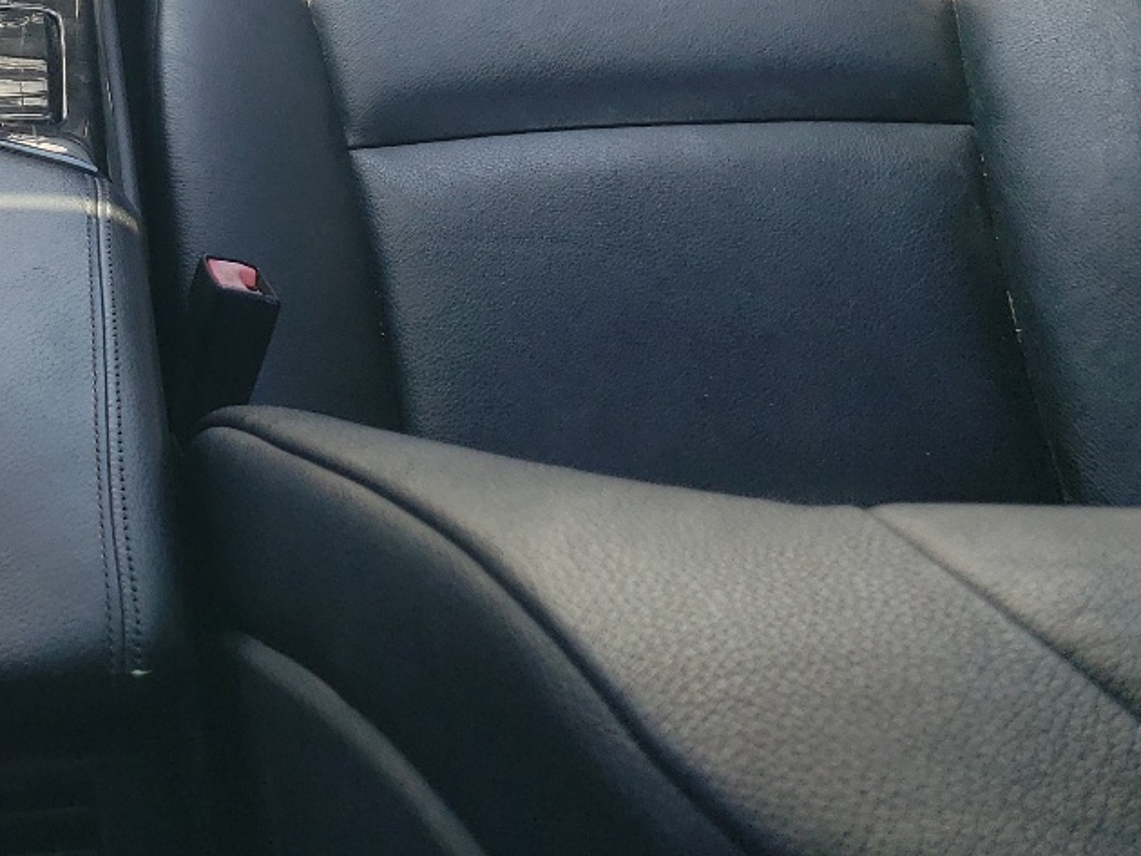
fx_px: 2176
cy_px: -22
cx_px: -174
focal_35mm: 66
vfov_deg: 21.4
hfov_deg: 26.6
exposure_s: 1/161
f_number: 1.5
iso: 50
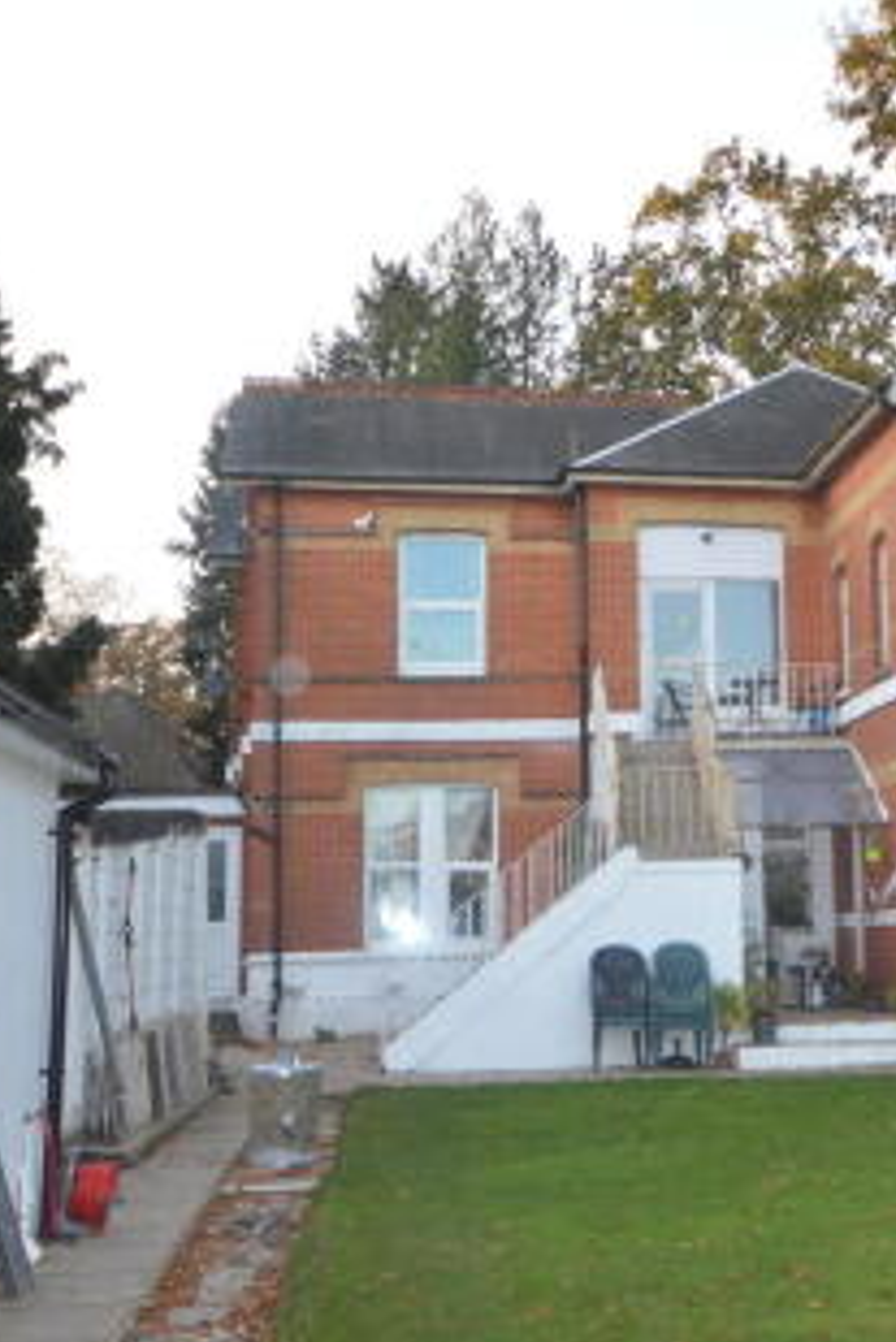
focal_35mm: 46
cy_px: 677
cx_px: 753
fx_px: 1715
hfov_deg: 28.5
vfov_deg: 42.7
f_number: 5.6
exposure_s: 1/125
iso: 400
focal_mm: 20
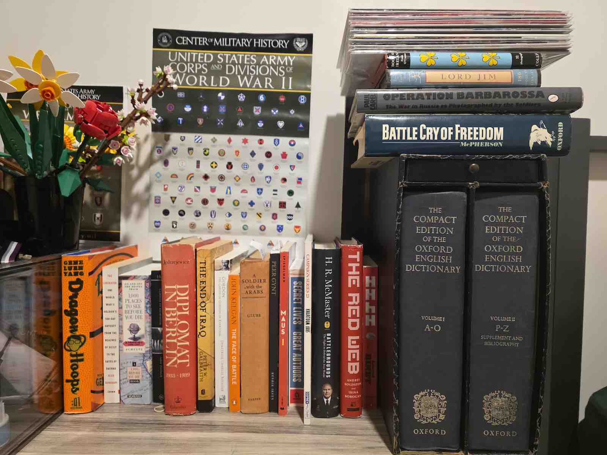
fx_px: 403
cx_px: 304
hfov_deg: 73.9
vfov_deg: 58.9
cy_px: 228
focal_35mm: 23
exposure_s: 1/120
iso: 1000
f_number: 1.7
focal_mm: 6.3
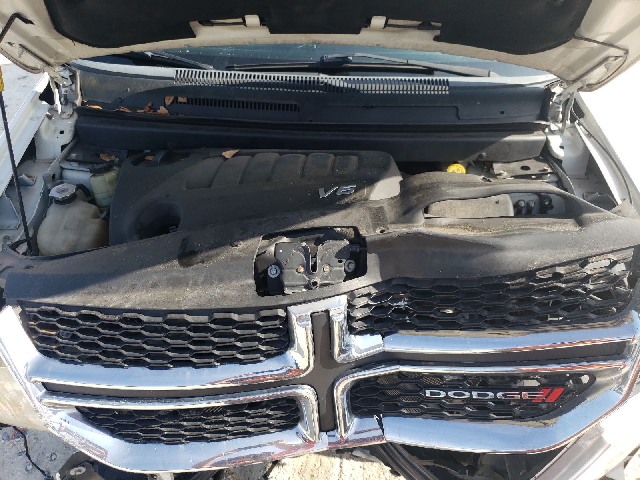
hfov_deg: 67.3
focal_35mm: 26
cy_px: 240
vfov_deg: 53.1
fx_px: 481
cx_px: 320
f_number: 1.5
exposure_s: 1/1000
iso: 50
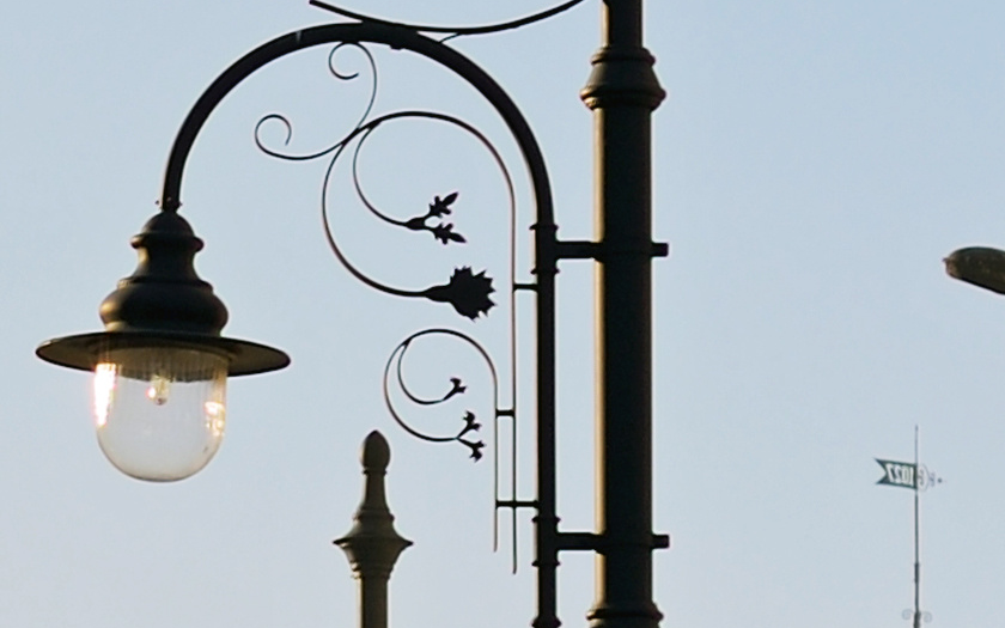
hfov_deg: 5.4
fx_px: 9997
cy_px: 854
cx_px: -2010
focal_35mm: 365
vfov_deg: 3.6
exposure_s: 1/1000
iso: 100
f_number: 4.5
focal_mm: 50
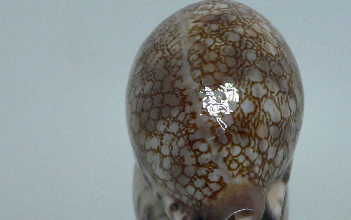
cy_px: 119
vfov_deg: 23.1
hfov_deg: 36.1
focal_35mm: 56
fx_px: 536
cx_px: 222
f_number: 2.8
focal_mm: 4.6
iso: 200
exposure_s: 1/60
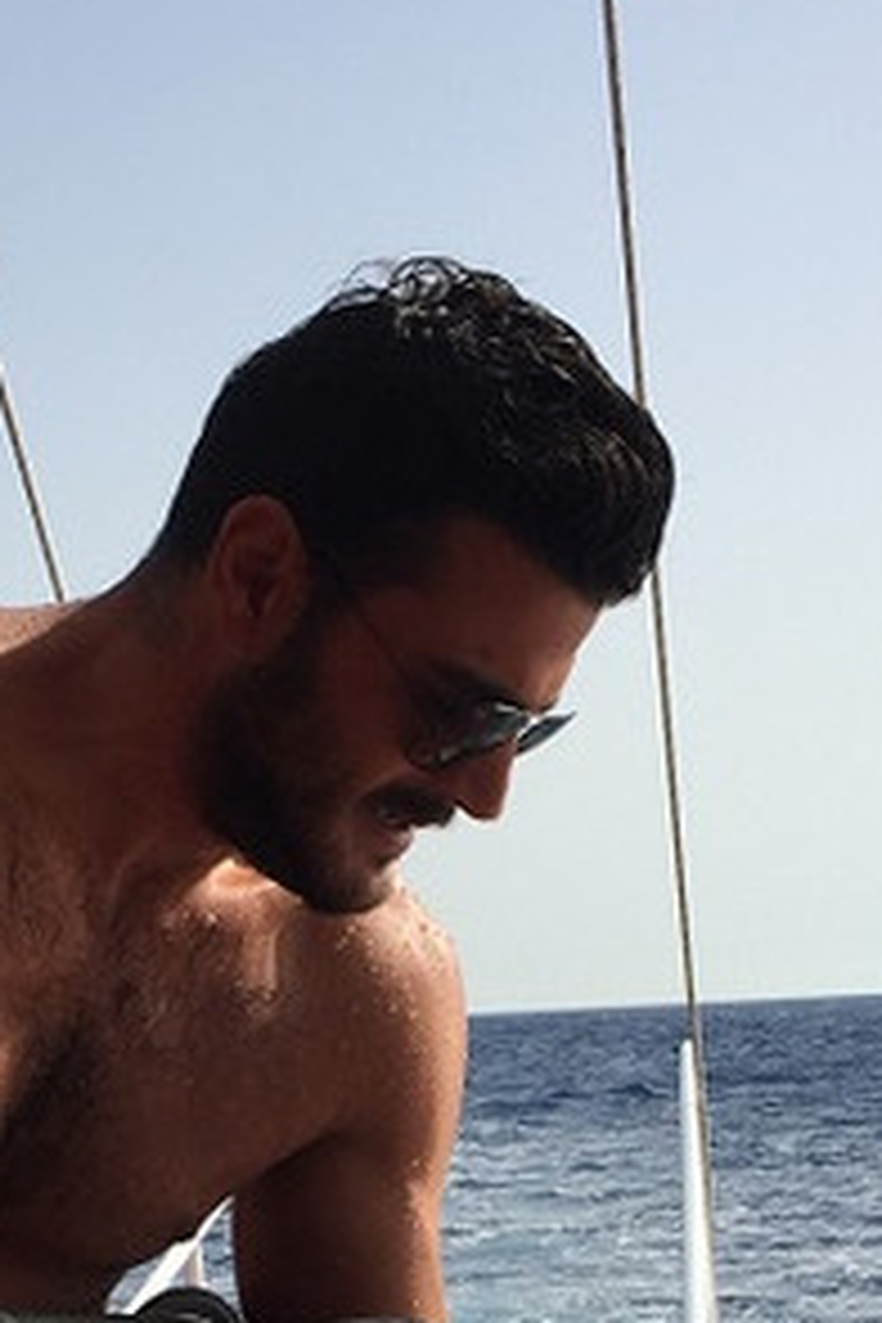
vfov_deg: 23.5
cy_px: 1372
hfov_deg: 16.6
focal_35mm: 82
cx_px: 356
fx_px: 3013
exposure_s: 1/2475
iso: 32
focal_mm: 4.15
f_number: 2.2
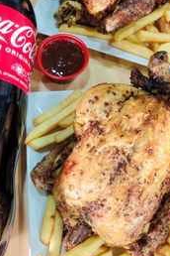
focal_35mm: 43
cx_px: 58
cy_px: 111
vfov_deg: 45.3
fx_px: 305
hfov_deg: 31.0
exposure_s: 1/50
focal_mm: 5.42
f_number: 1.89
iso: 387
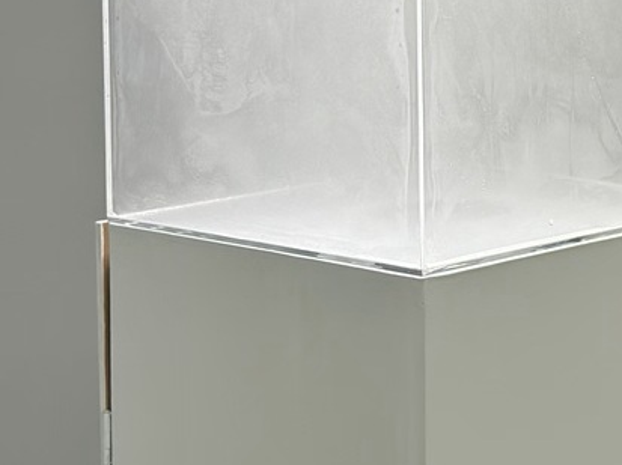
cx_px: 642
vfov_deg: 12.7
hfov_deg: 16.9
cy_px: -44
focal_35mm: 114
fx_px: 2047
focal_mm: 6.86
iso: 160
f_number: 1.78
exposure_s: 1/120
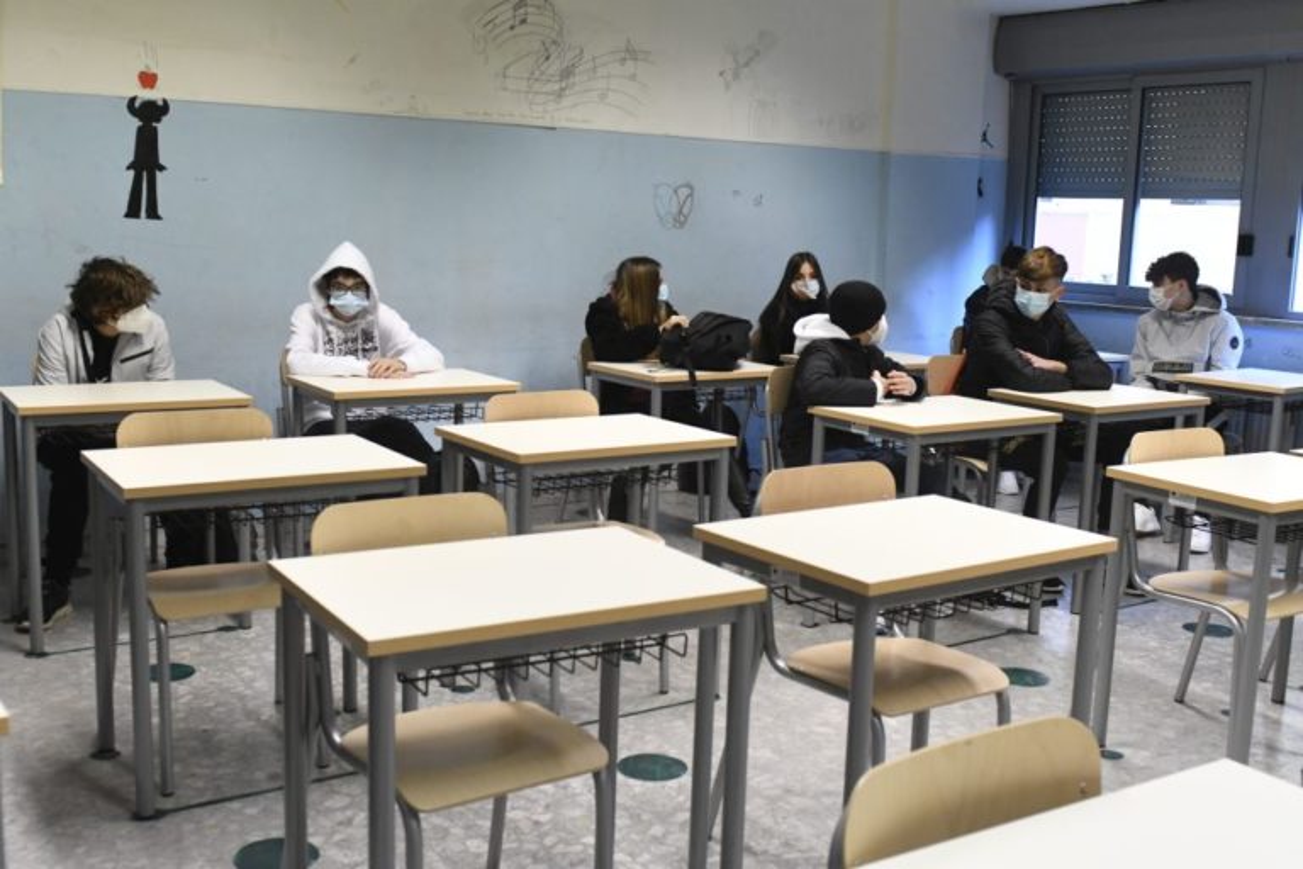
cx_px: 652
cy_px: 434
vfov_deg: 36.9
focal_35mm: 36
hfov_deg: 53.1
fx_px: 1303
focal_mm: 24
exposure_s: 1/200
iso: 3200
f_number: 4.5
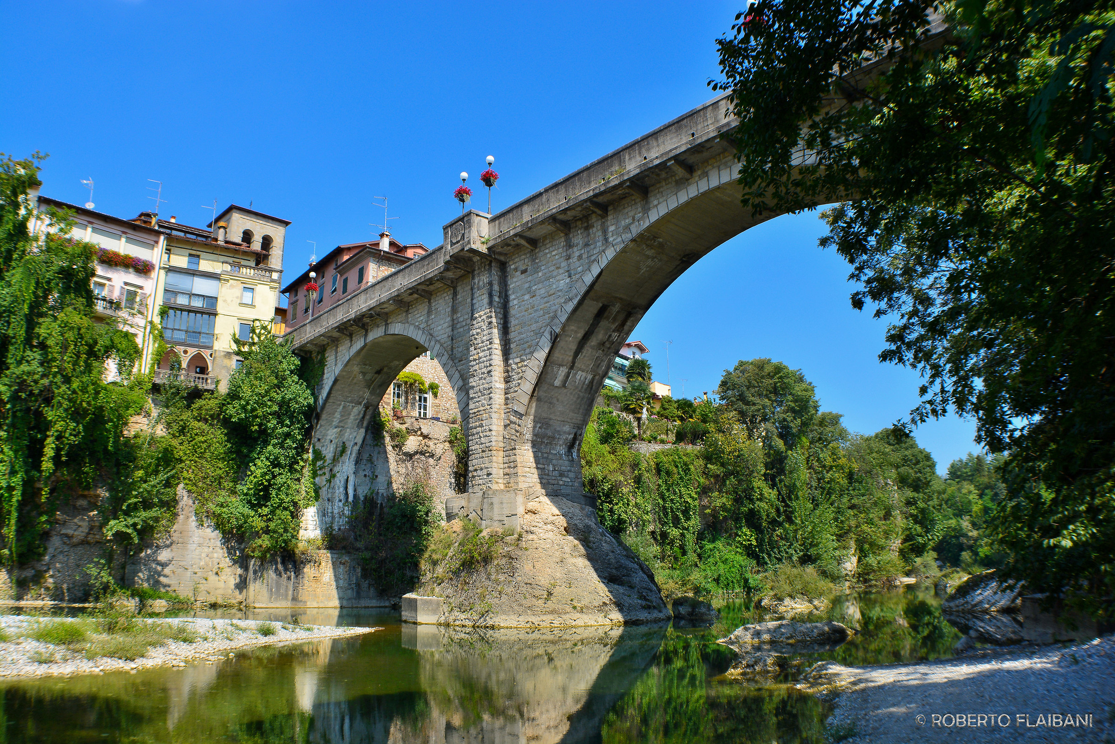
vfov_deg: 38.4
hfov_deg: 55.1
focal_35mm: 34
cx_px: 558
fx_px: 1068
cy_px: 372
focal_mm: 23
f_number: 11
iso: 125
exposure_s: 1/125
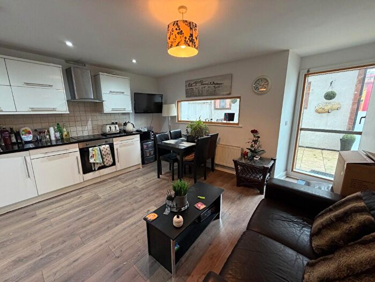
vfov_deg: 85.7
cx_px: 188
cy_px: 141
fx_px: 152
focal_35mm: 14
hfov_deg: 102.1
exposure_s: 1/50
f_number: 2.2
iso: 200
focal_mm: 2.22
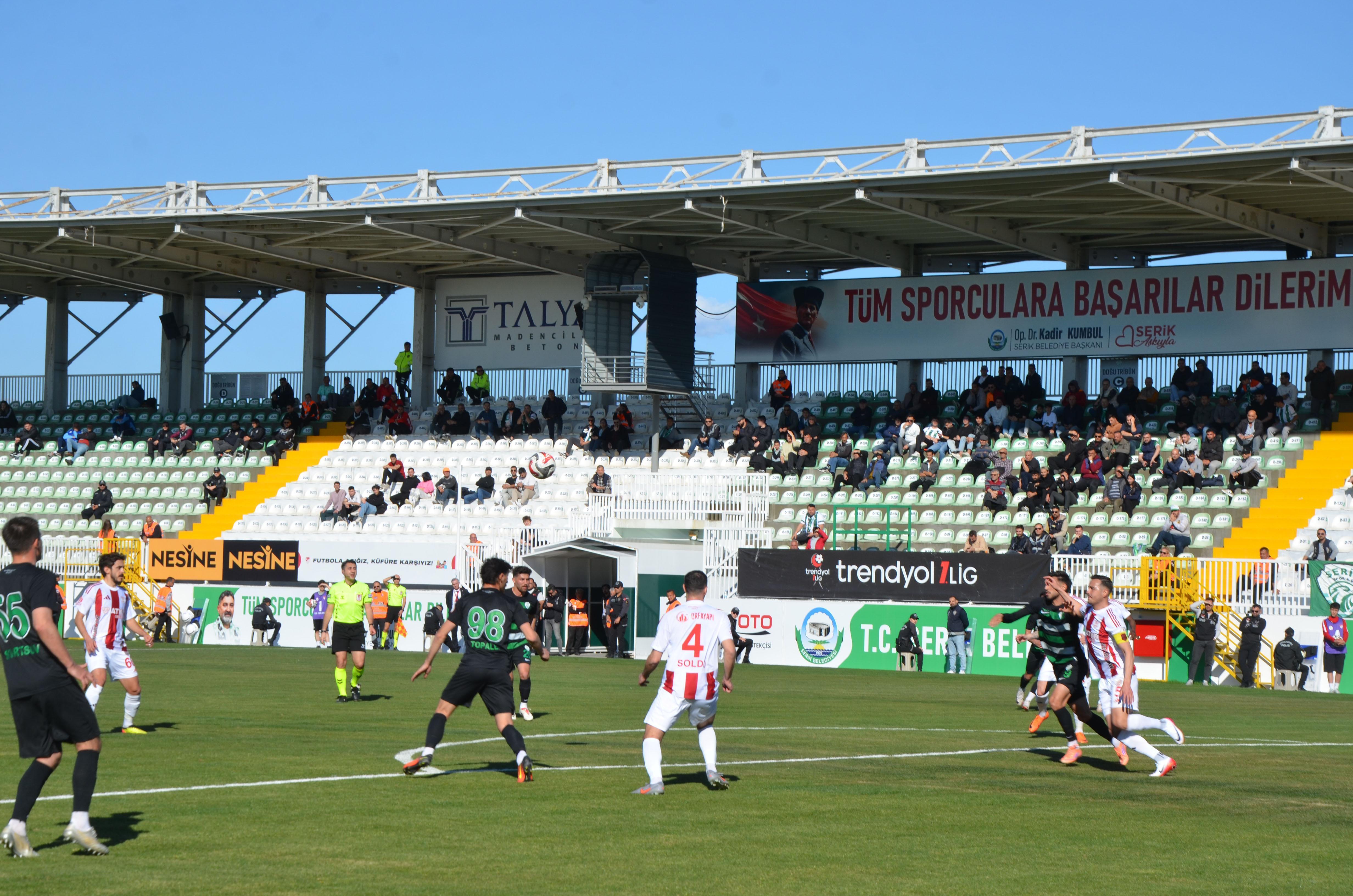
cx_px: 676
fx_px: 3488
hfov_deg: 22.0
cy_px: 448
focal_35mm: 93
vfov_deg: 14.6
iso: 160
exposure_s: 1/400
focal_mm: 62
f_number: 10
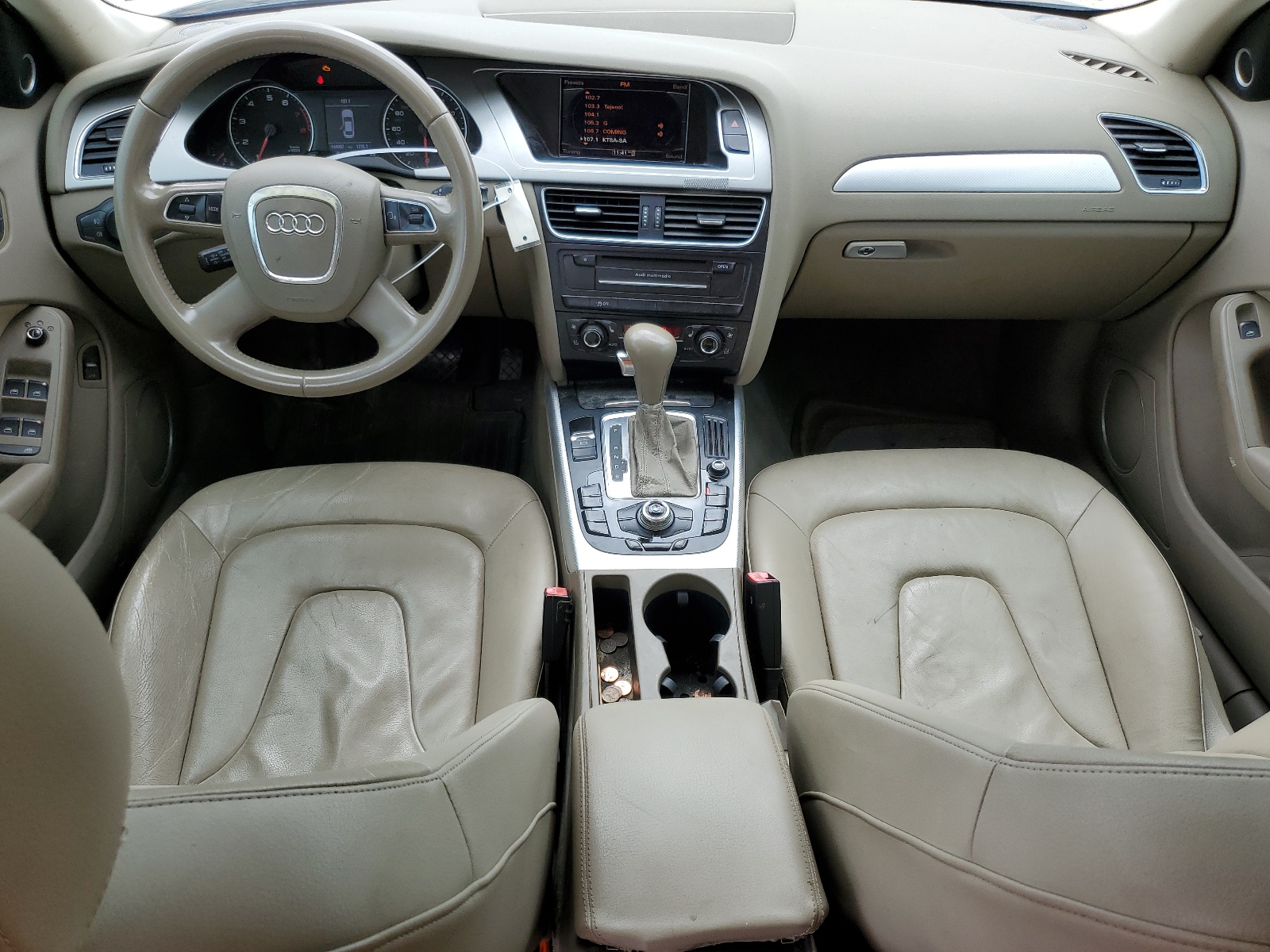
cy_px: 476
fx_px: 954
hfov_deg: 67.3
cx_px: 635
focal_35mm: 26
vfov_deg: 53.1
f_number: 1.5
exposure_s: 1/526
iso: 50
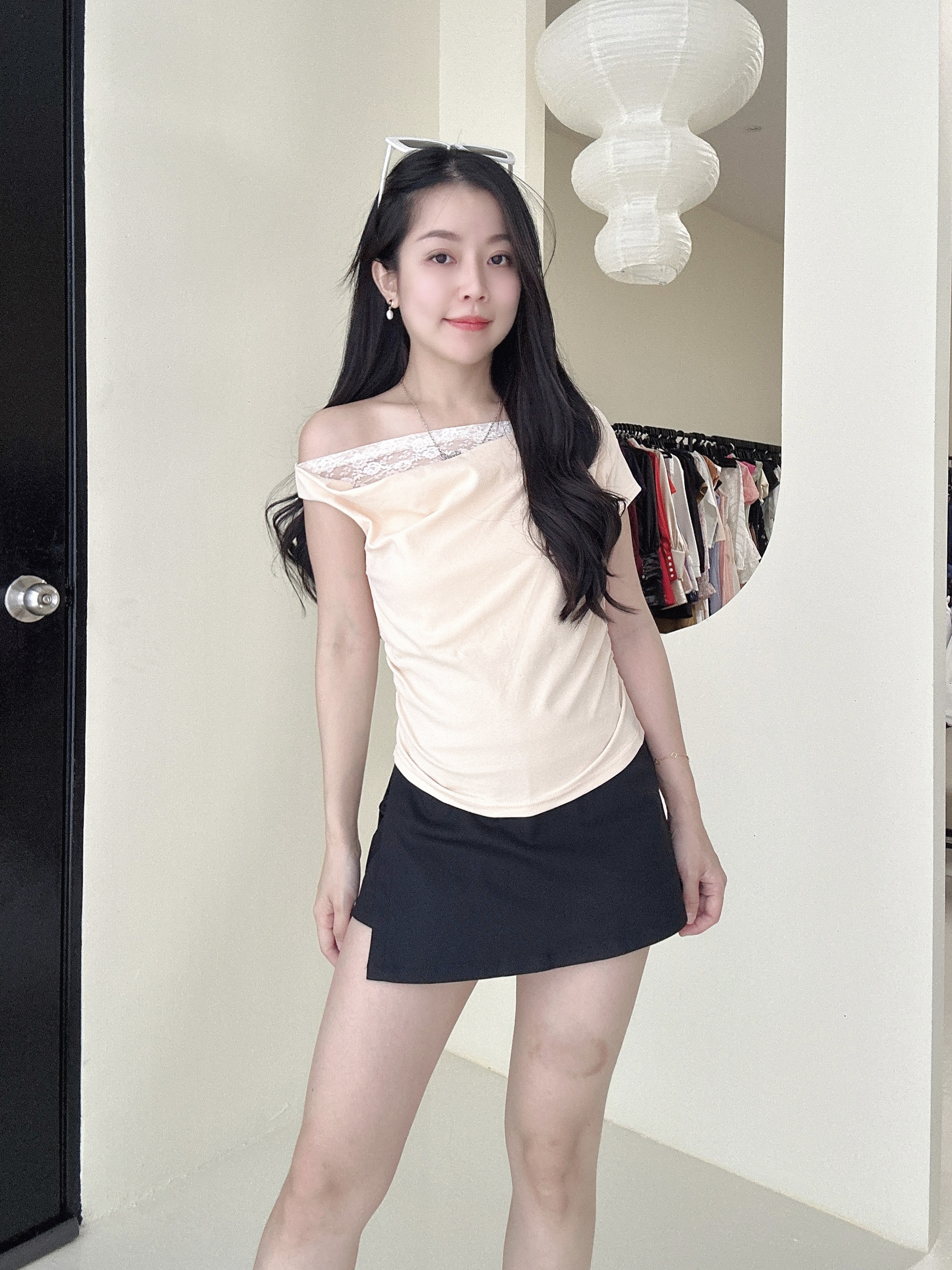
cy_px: 635
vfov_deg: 73.9
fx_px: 843
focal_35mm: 23
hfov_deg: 58.9
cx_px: 476
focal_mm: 2.69
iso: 100
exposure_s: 1/60
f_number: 1.9
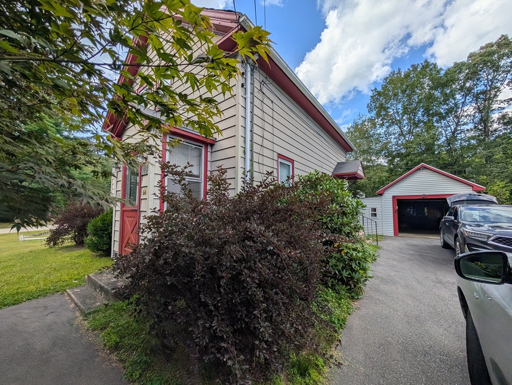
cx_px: 256
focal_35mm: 12
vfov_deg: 94.6
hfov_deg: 110.5
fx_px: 178
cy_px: 192
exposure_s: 1/2169
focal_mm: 2.02
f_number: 1.7
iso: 52
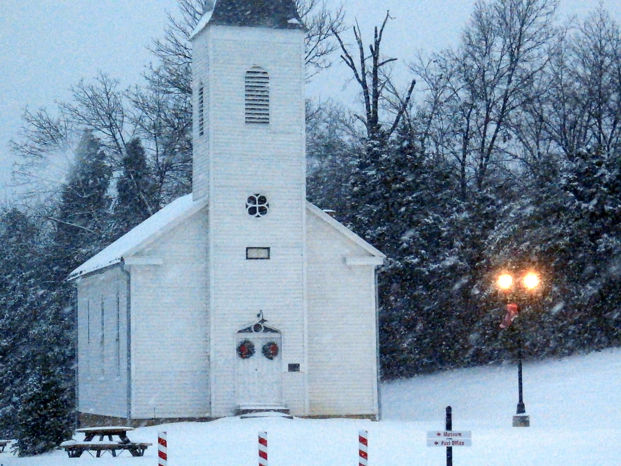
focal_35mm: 107
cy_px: 233
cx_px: 310
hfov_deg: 18.4
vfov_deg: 13.8
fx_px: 1920
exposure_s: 1/160
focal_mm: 19.03
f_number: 5
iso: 1600
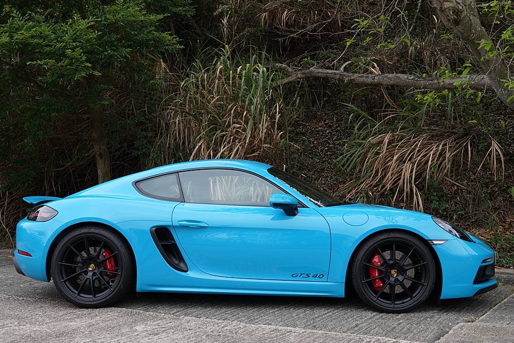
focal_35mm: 42
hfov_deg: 46.4
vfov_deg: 31.9
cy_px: 172
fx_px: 600
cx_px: 257
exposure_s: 1/160
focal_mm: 28
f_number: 5
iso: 100
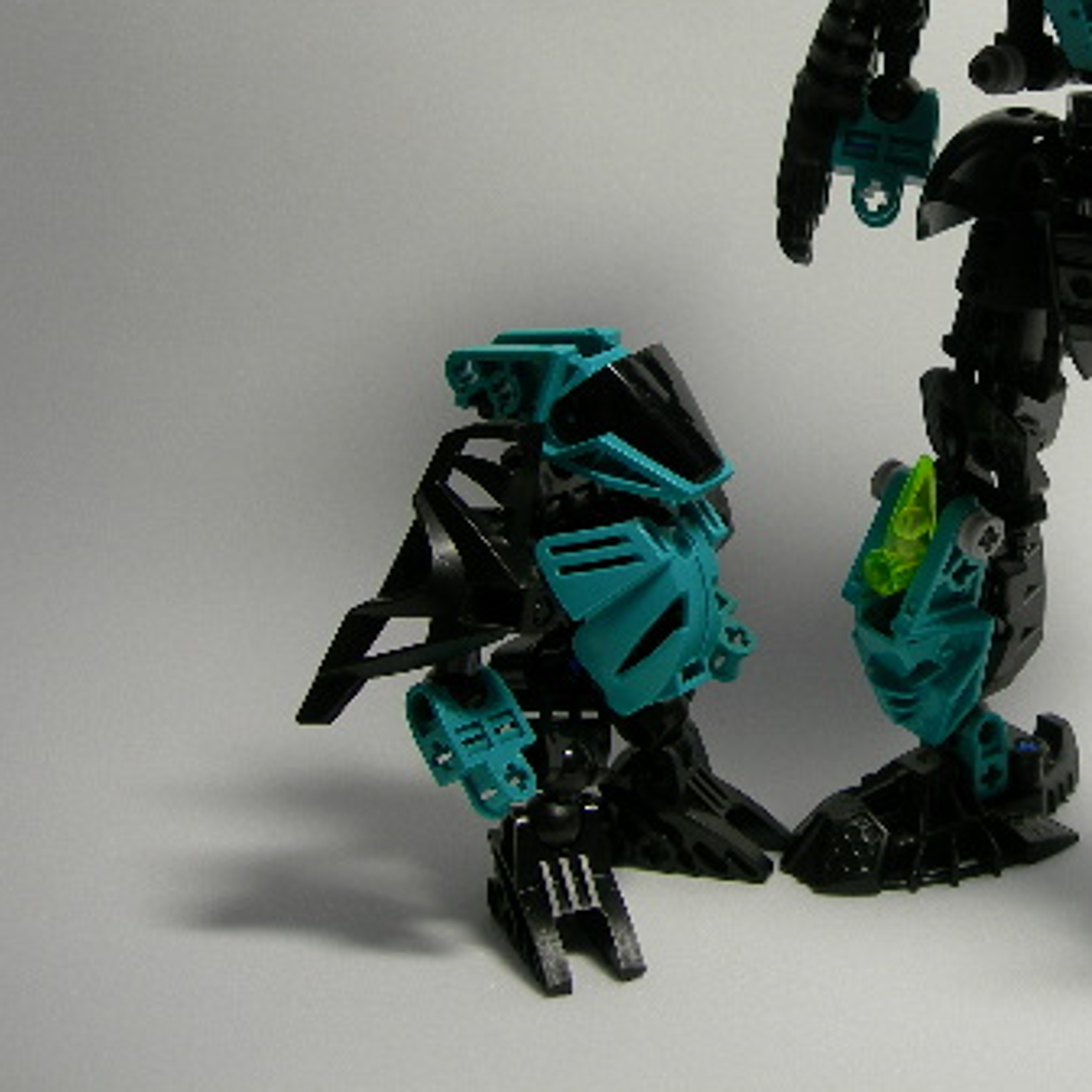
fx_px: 2284
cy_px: 318
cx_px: 978
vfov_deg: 26.6
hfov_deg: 26.0
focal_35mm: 64
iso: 50
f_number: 2.8
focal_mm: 7.8
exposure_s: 1/21.6
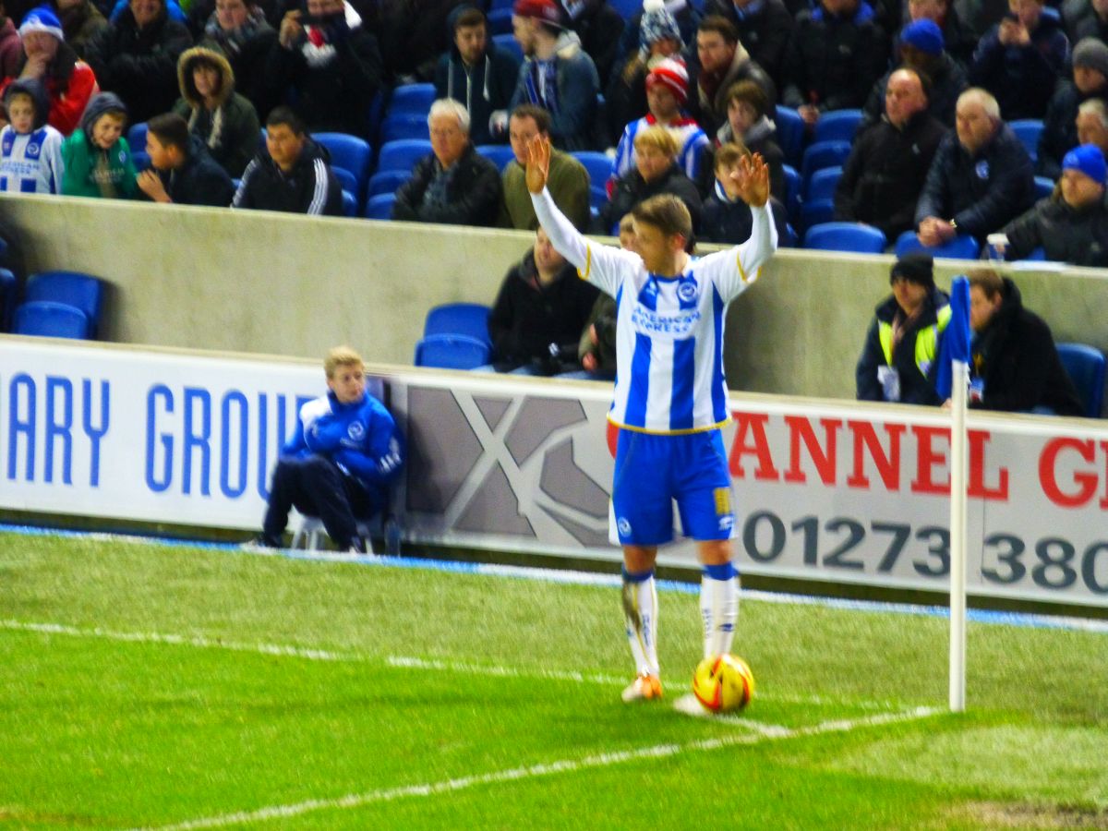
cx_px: 554
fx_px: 11203
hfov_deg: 5.7
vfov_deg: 4.2
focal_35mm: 350
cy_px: 416
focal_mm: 62.5
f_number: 5.9
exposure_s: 1/10
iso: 800
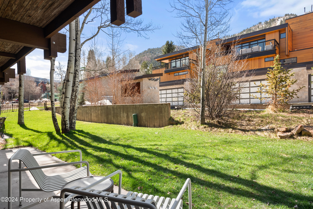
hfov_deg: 78.6
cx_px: 156
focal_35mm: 22
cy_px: 104
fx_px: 191
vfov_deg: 57.3
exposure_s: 1/250
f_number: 7.1
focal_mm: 22
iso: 500
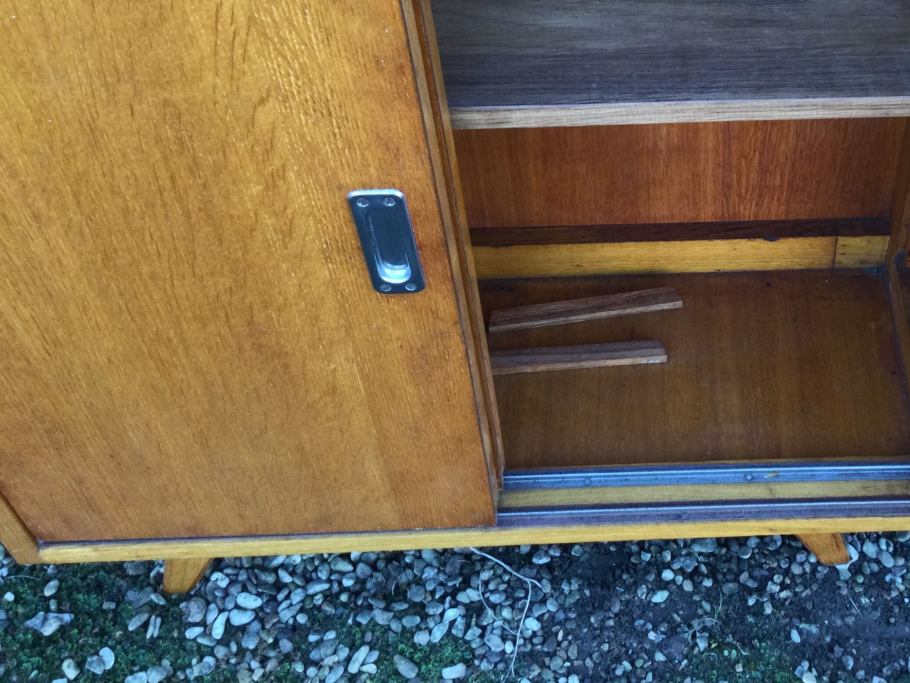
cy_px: 148
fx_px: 1288
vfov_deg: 29.1
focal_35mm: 49
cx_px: 704
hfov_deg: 37.7
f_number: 2.4
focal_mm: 3.3
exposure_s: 1/33
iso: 25
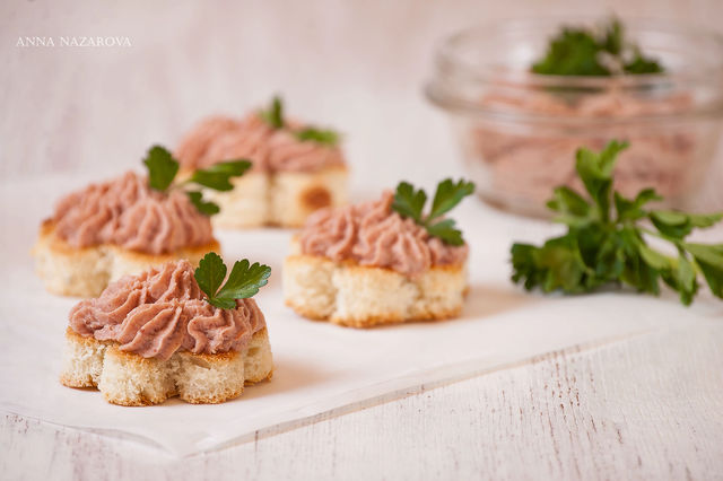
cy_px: 240
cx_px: 362
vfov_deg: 5.9
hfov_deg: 8.9
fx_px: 4667
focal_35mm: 232
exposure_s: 1/400
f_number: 8
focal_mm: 155
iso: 200
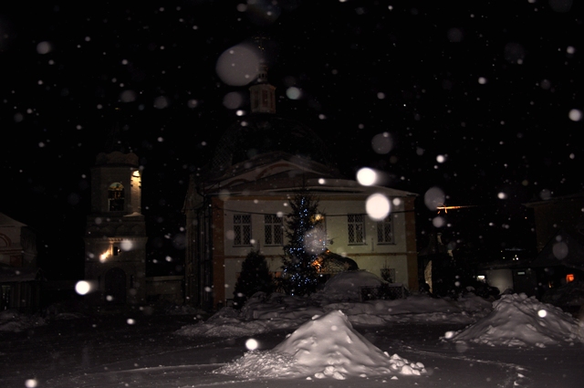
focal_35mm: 39
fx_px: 632
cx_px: 292
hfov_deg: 49.6
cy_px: 194
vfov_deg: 34.1
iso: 200
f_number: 4
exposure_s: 1/60
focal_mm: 26
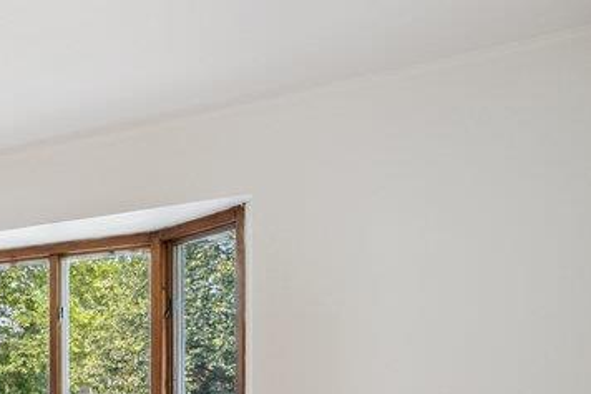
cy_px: 395
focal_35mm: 45
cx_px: -126
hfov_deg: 34.5
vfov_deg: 28.0
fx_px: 738
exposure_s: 1/80
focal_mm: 16
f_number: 5.6
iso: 800
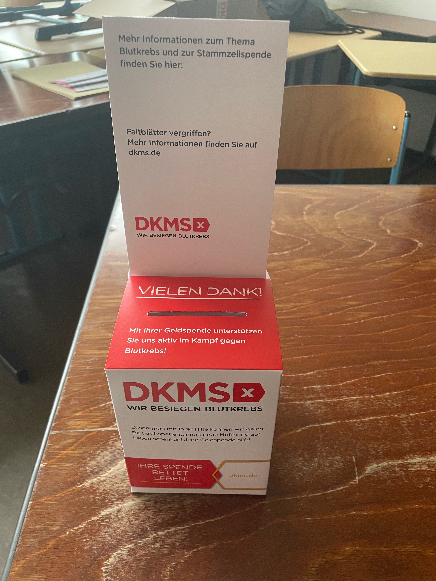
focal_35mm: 26
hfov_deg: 53.1
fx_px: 437
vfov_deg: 67.3
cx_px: 218
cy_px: 290
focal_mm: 4.2
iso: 125
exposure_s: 1/96
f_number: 1.6
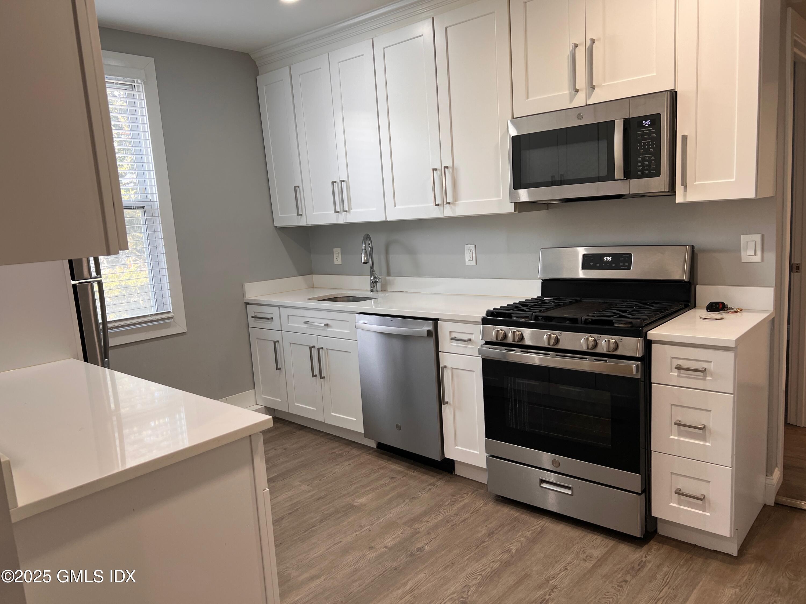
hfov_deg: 67.3
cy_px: 302
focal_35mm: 26
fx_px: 605
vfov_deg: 53.1
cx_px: 403
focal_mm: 5.7
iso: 80
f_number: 1.5
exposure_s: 1/120
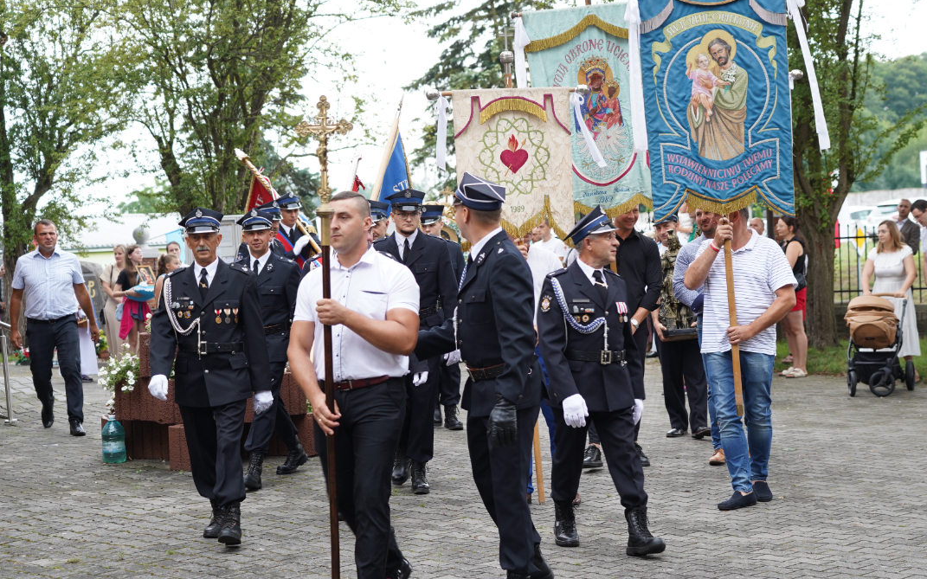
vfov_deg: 17.8
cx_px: 548
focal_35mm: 73
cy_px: 338
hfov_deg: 28.2
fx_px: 1844
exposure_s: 1/100
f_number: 4
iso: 250
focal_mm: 59
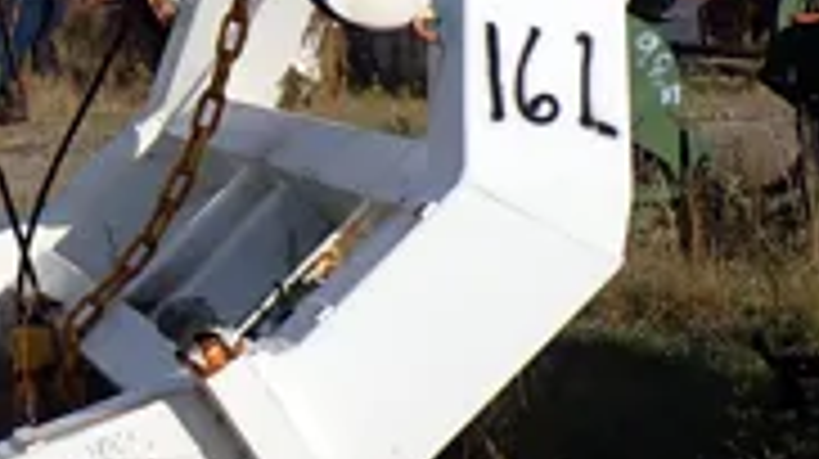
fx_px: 2018
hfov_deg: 20.8
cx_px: -266
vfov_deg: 12.9
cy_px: 43
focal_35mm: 93
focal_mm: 4.5
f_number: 8
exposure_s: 1/320
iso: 100
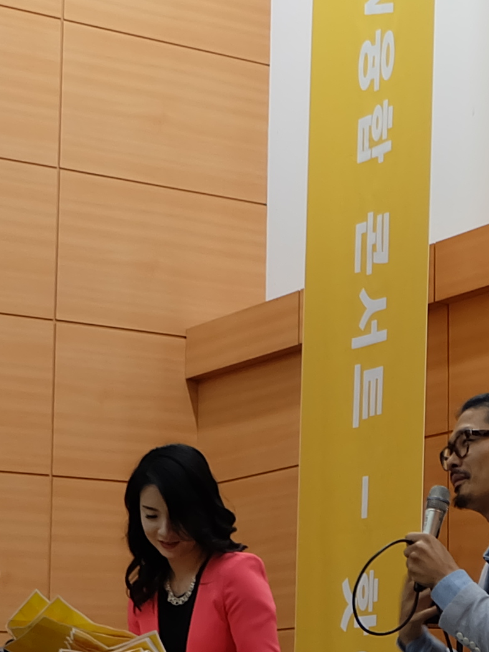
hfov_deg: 13.0
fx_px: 2033
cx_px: 715
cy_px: 547
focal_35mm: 108
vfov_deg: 18.0
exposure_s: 1/50
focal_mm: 16
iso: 400
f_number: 3.5
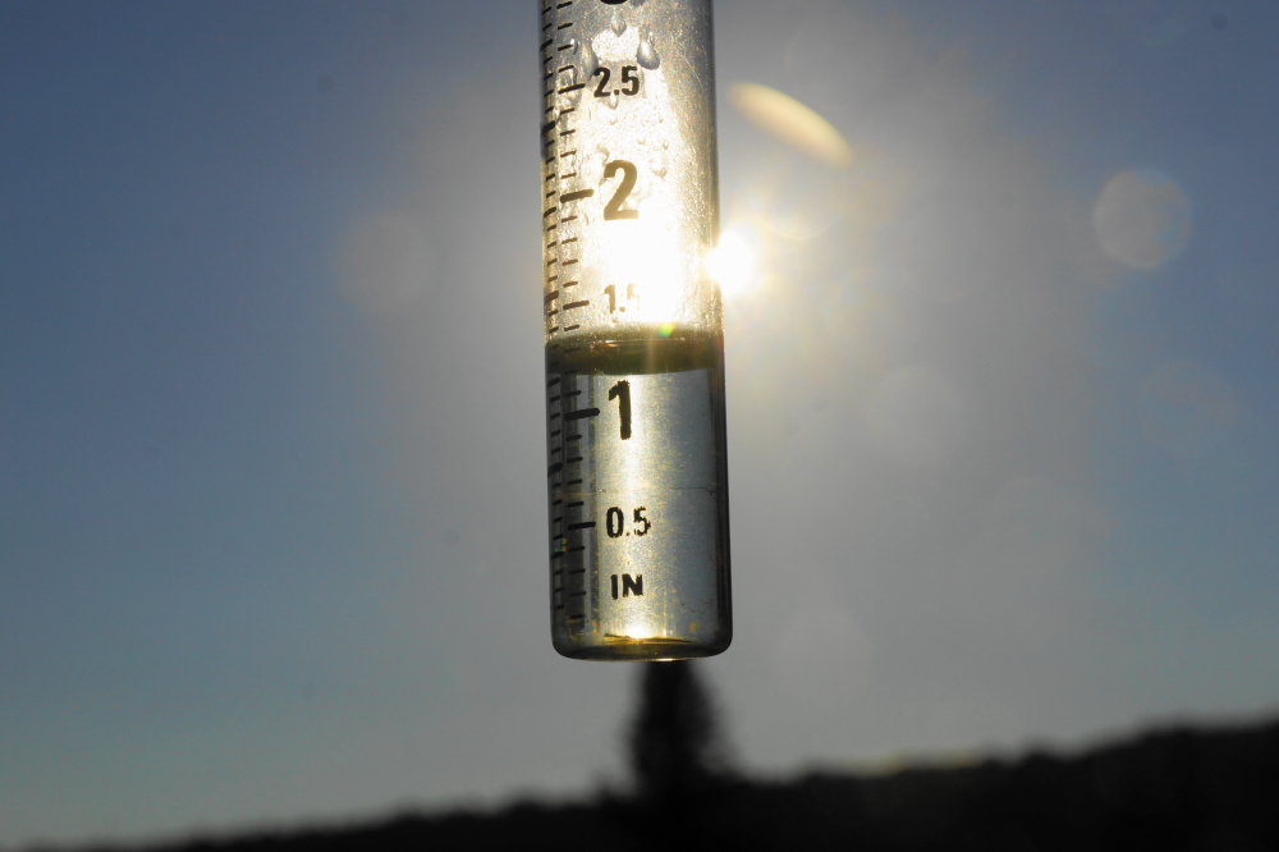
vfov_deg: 18.2
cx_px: 640
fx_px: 2664
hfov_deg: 27.0
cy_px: 426
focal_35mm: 75
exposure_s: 1/640
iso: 100
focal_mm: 50
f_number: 13
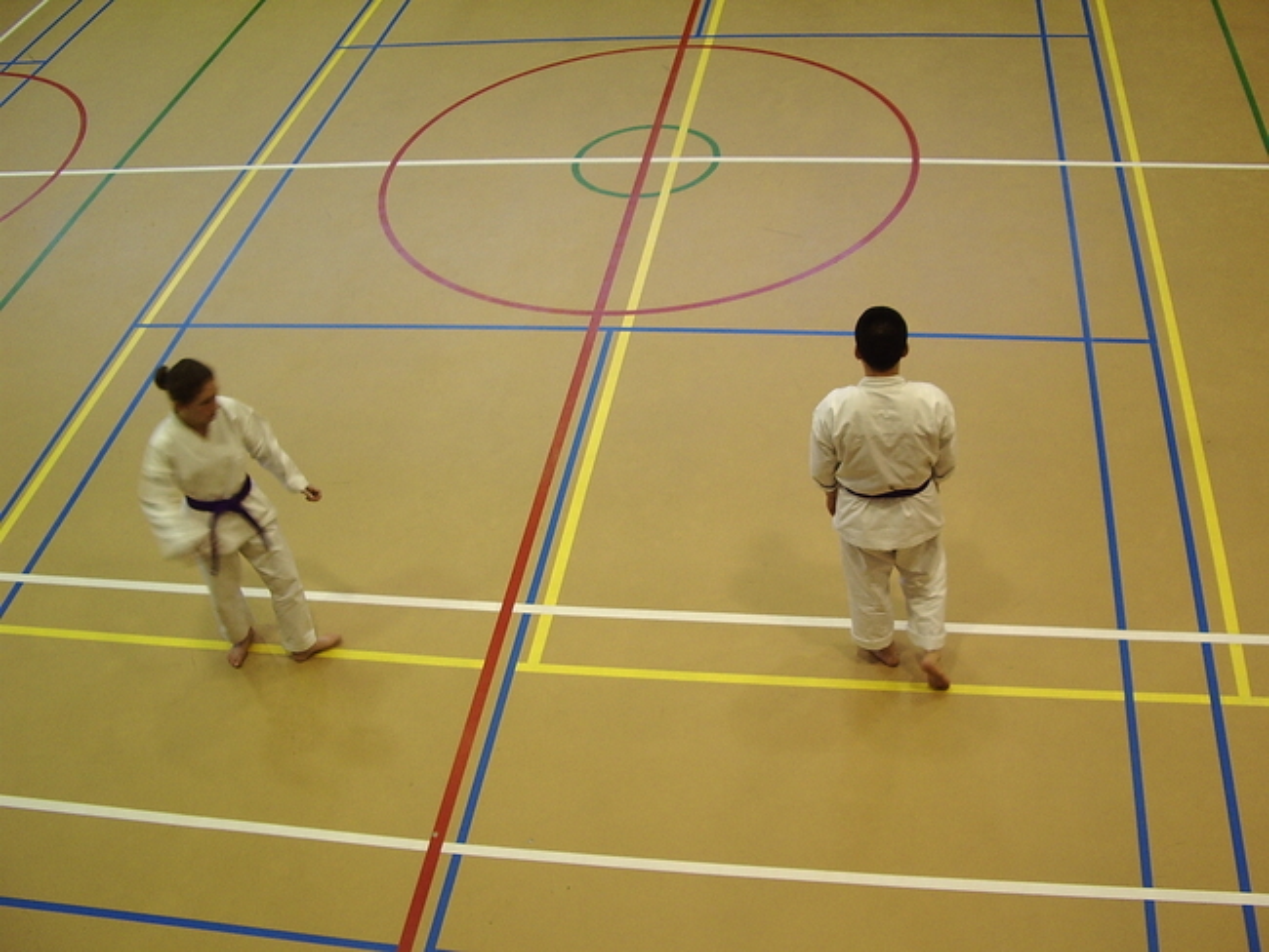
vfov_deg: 37.7
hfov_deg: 49.0
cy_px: 476
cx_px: 634
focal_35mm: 38
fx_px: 1394
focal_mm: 5.8
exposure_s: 1/20
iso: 100
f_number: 2.6
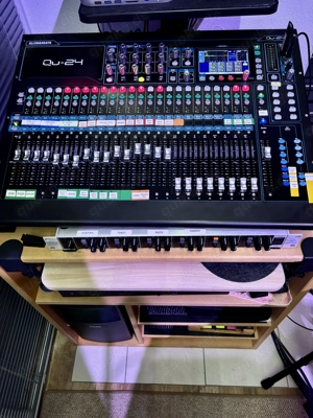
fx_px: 313
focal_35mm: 26
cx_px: 156
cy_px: 209
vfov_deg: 67.3
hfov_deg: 53.1
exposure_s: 1/33
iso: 500
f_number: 1.6
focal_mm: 5.96
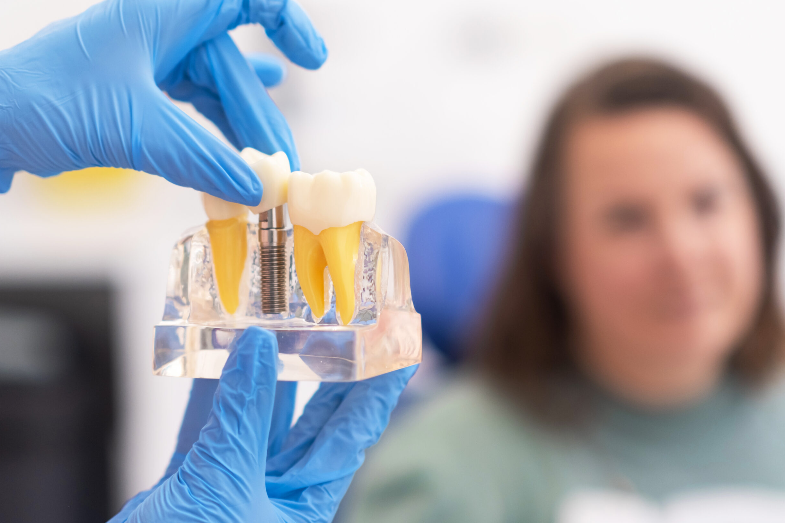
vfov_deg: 15.5
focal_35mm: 88
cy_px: 273
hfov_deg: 23.1
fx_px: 1919
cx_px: 389
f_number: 1.4
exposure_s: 1/100
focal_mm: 56
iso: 640
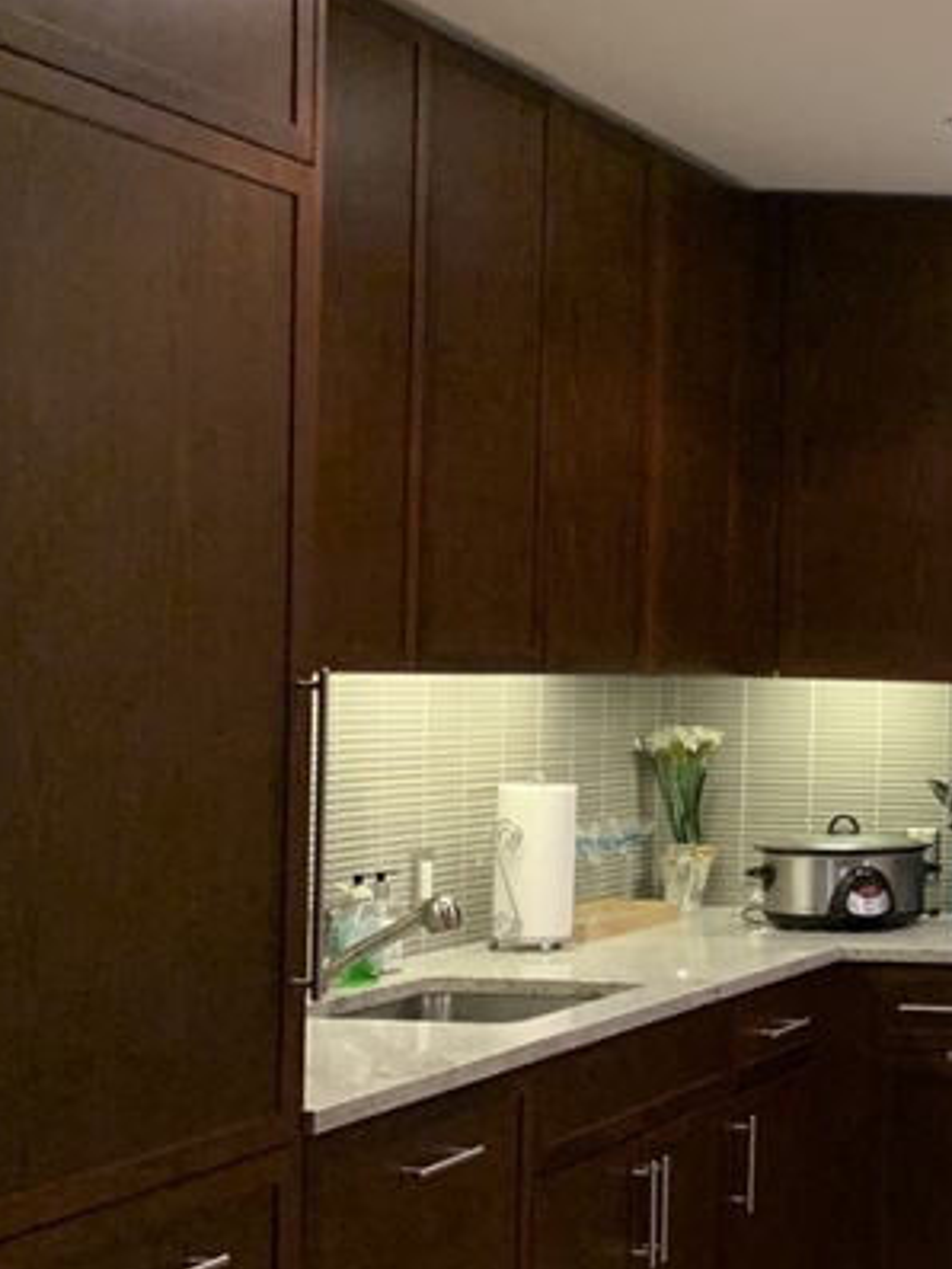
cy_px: 758
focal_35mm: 67
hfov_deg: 18.6
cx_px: 1546
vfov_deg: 28.9
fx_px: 2456
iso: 400
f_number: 1.8
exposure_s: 1/60
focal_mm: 4.25
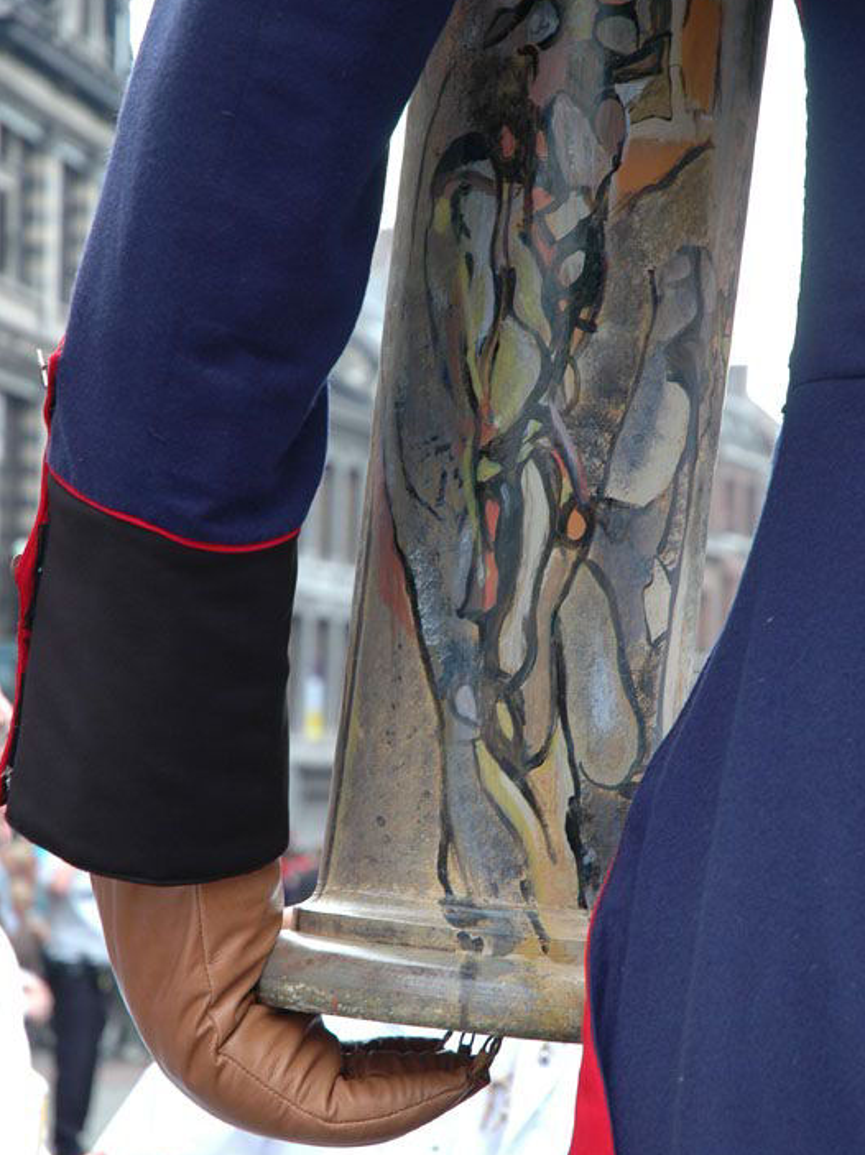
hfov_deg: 12.9
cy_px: 620
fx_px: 3834
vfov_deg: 17.1
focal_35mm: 115
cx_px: 436
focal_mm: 70
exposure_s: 1/100
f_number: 4.5
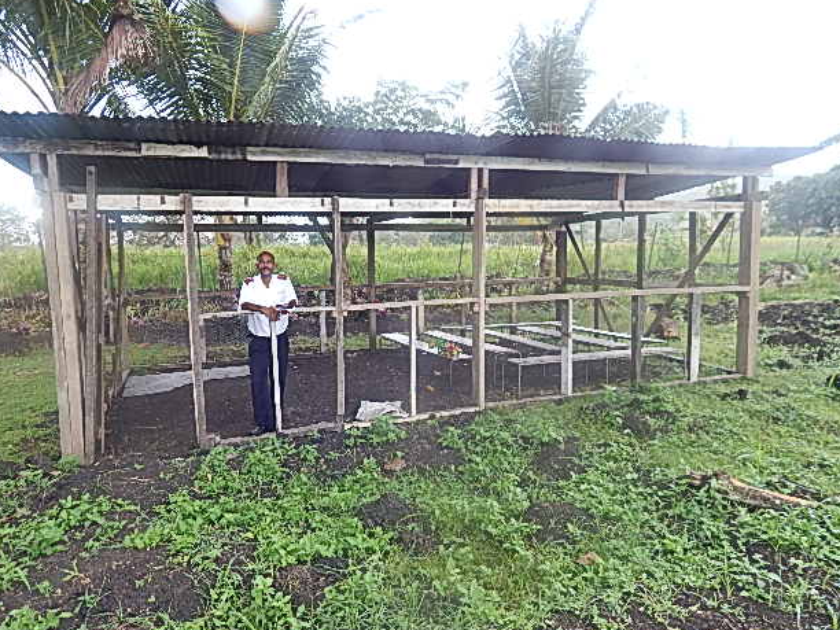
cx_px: 409
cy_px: 310
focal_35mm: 23
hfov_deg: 73.9
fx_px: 558
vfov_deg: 58.9
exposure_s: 1/125
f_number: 3
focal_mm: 4
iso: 125
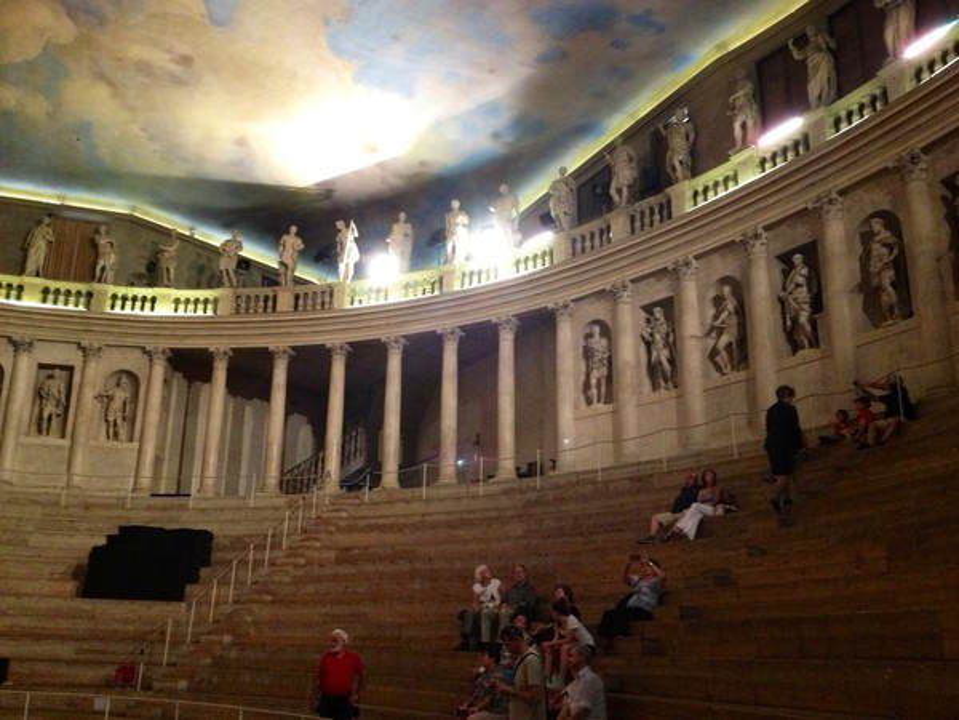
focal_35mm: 35
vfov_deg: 40.7
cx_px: 480
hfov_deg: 52.6
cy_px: 360
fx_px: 970
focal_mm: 4.28
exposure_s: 1/17
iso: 400
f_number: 2.4
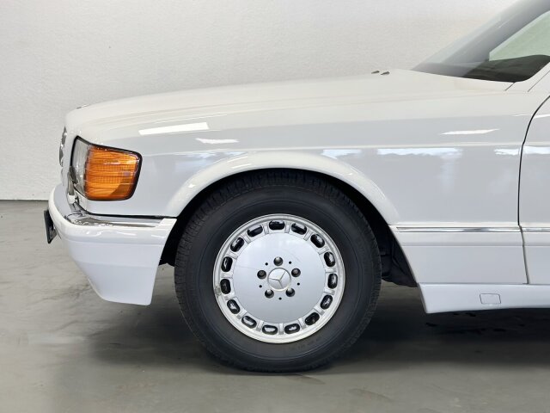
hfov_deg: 39.7
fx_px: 763
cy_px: 206
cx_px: 275
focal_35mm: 48
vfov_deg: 30.3
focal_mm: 6.86
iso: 125
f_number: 1.78
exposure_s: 1/100
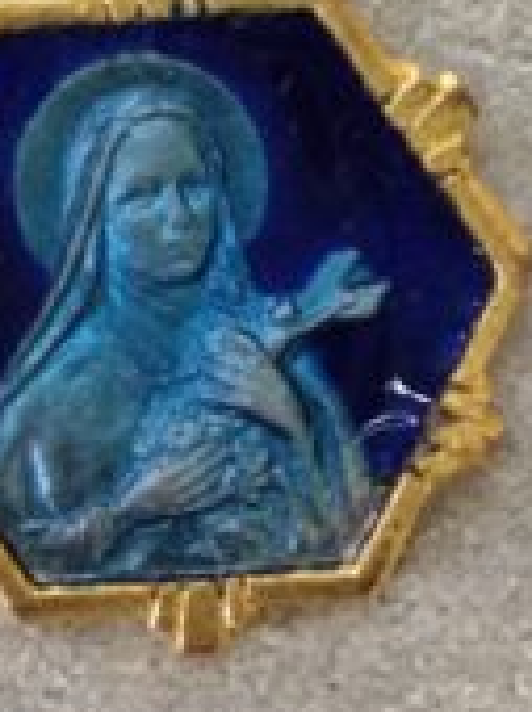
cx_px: 193
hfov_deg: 6.8
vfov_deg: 9.0
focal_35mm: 219
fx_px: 4499
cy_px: 138
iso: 1000
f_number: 1.65
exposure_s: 1/25
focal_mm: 6.19
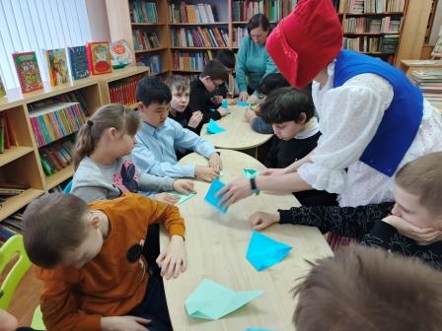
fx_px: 306
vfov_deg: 56.8
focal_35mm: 24
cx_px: 221
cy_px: 166
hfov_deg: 71.6
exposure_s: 1/50
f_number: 1.75
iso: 1115
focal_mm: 5.25
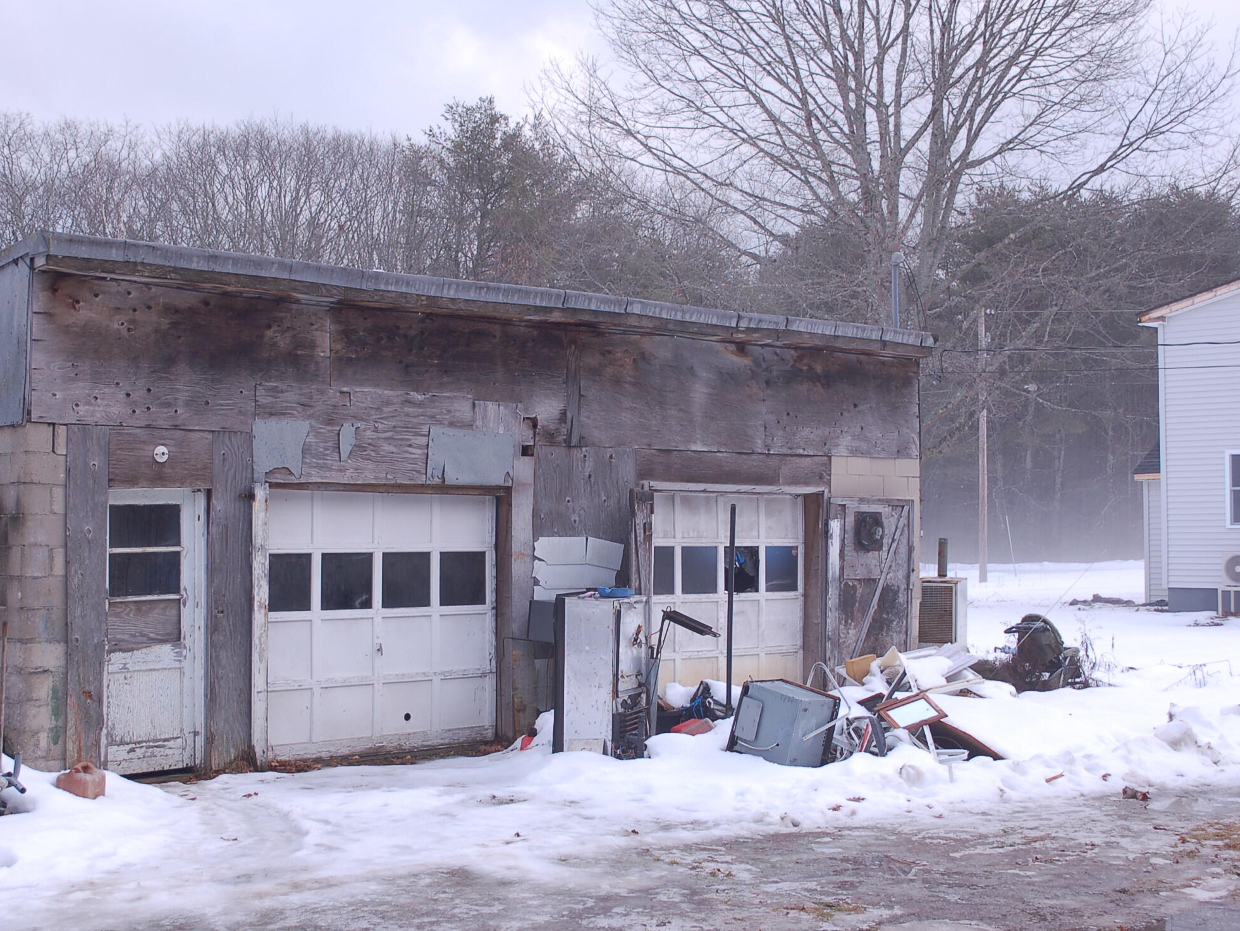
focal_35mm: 53
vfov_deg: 27.5
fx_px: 1899
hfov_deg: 36.2
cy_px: 465
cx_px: 579
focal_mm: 32
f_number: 5.6
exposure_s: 1/125
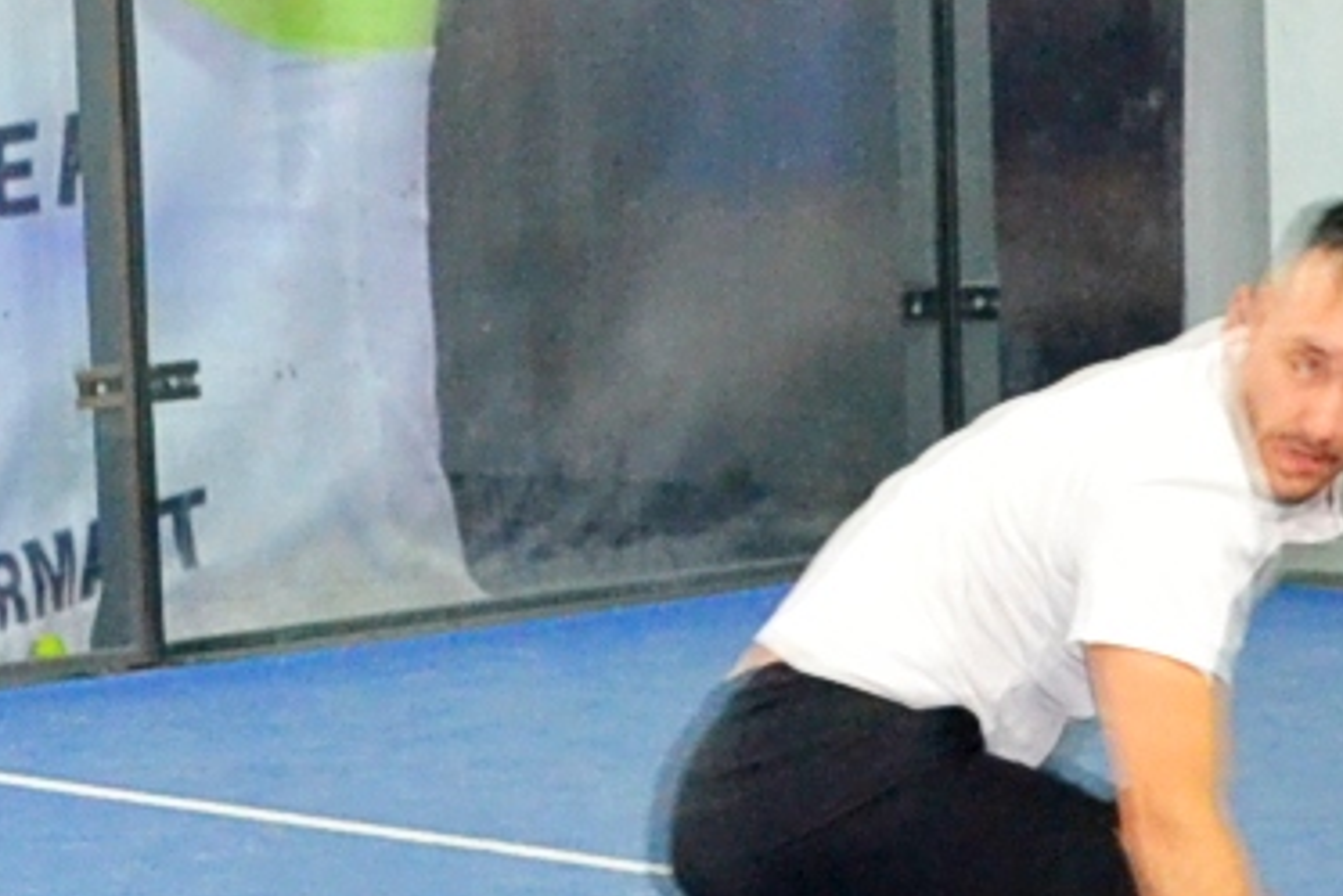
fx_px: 5187
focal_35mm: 139
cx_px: 1012
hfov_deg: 14.7
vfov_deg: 9.8
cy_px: 849
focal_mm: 20
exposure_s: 1/60
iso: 1400
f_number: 3.8
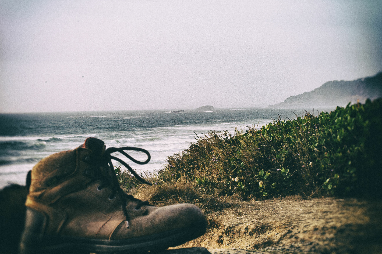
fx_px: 1113
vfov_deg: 13.0
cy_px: 127
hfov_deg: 19.5
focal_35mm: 105
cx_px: 191
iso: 400
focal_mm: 70
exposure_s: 1/100
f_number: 25
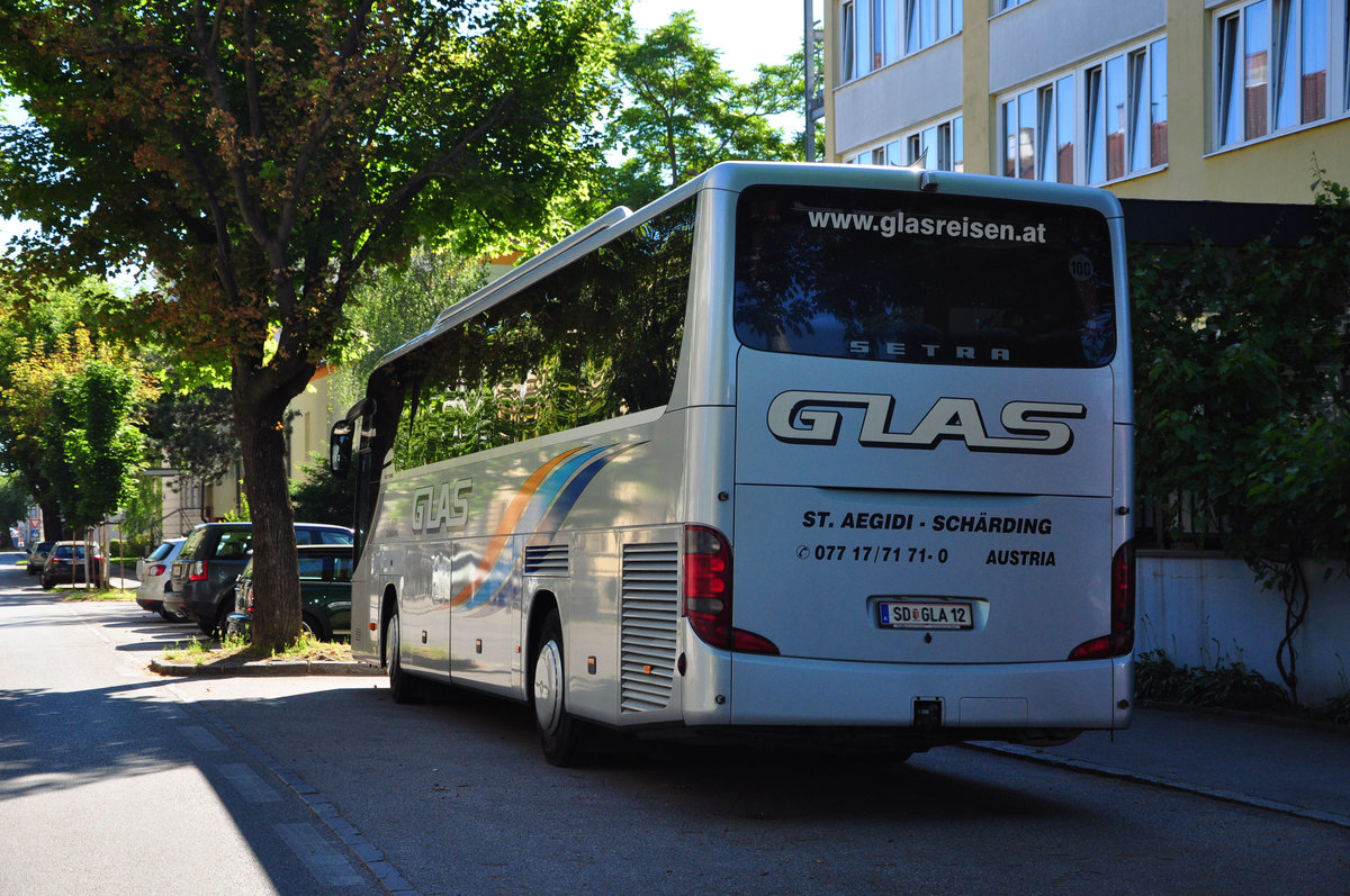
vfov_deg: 22.6
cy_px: 448
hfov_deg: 33.4
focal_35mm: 60
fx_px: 2247
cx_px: 675
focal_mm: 40
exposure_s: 1/1000
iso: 500
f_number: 4.5
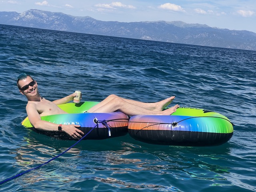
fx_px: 569
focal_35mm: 77
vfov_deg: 19.1
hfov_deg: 25.3
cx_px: 128
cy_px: 96
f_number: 2.8
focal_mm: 9
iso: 32
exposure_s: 1/737
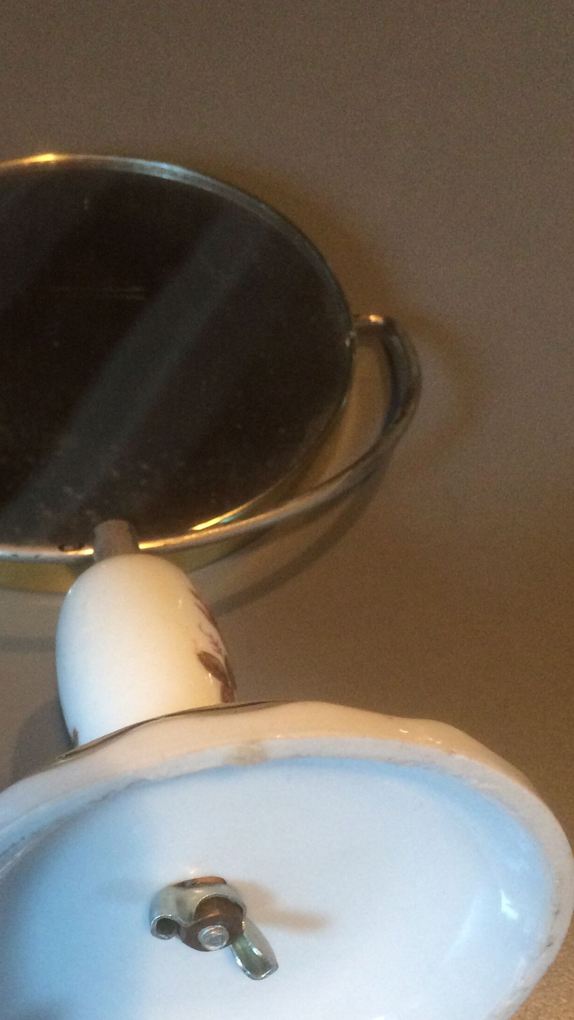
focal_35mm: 47
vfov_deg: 43.3
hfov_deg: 25.0
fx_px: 1272
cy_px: 656
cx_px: 113
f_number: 2.2
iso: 250
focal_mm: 4.15
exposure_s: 1/33
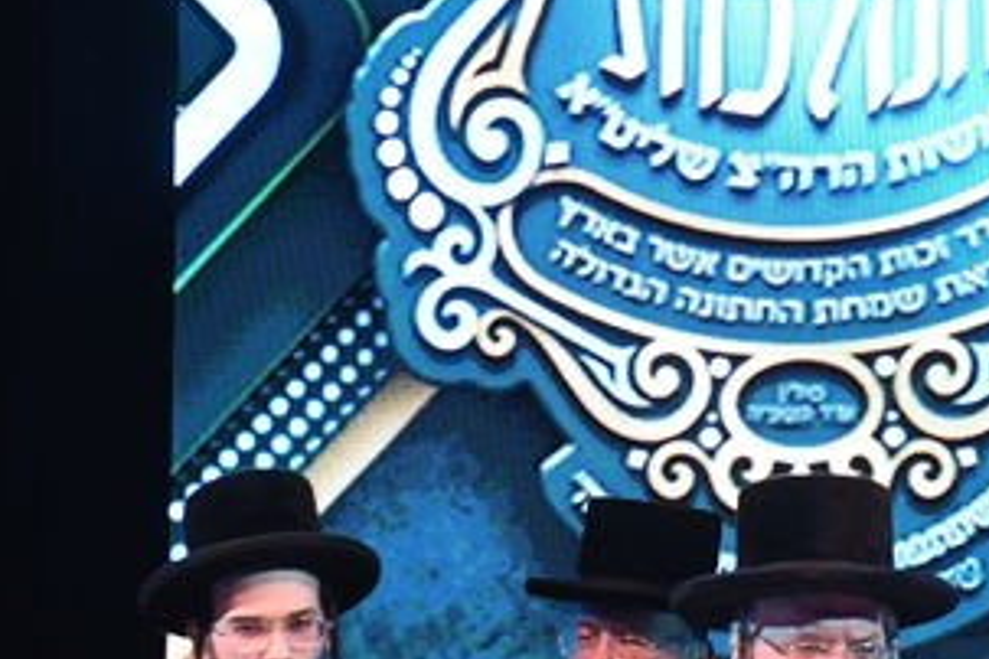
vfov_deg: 4.8
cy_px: 201
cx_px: 803
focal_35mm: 286
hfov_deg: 7.2
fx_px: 7856
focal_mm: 62
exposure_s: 1/100
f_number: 3.5
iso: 1250
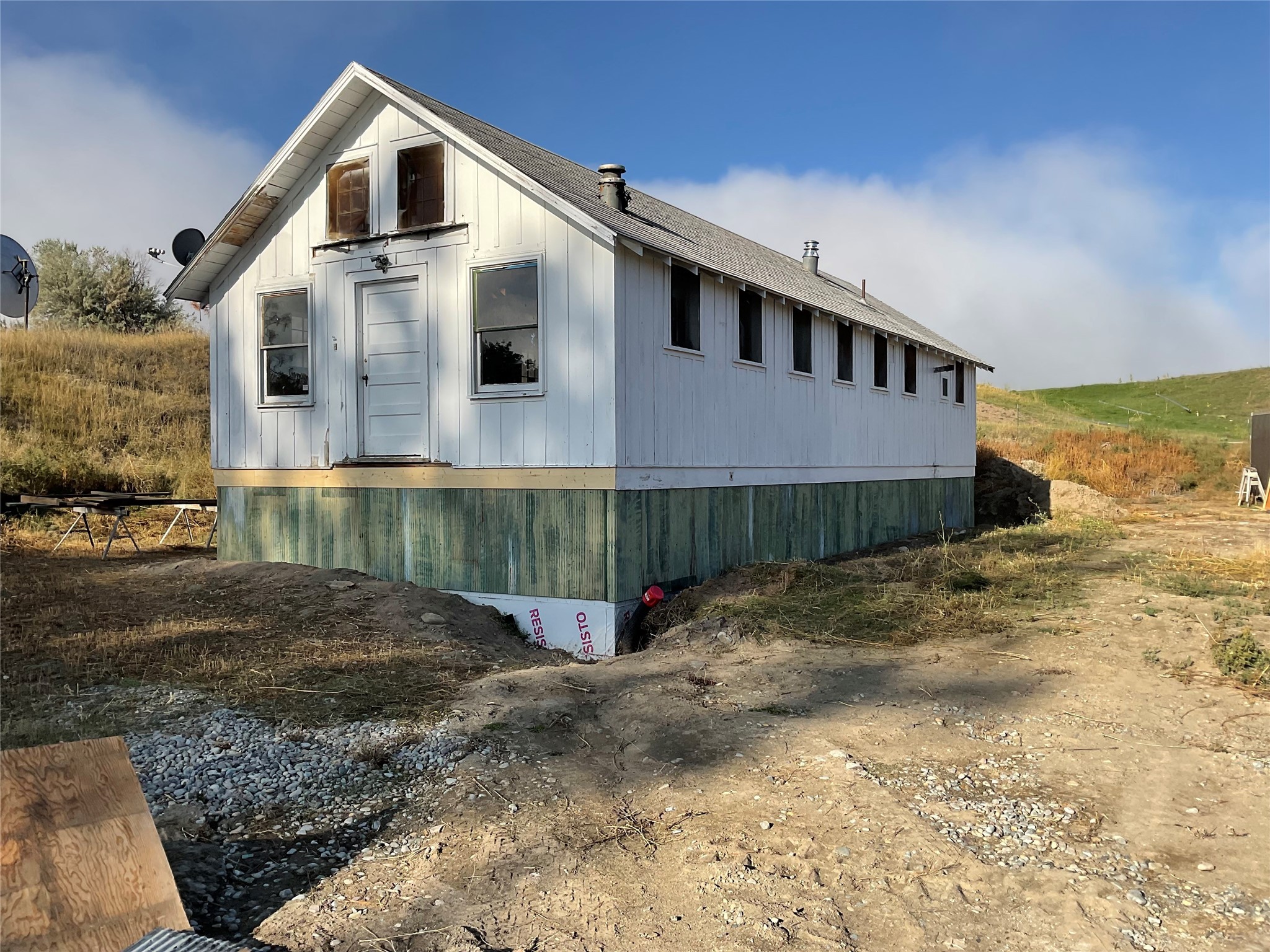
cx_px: 635
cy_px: 476
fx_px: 1064
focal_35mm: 29
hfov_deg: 61.7
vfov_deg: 48.2
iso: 16
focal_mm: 3
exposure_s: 1/2058
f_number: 1.8
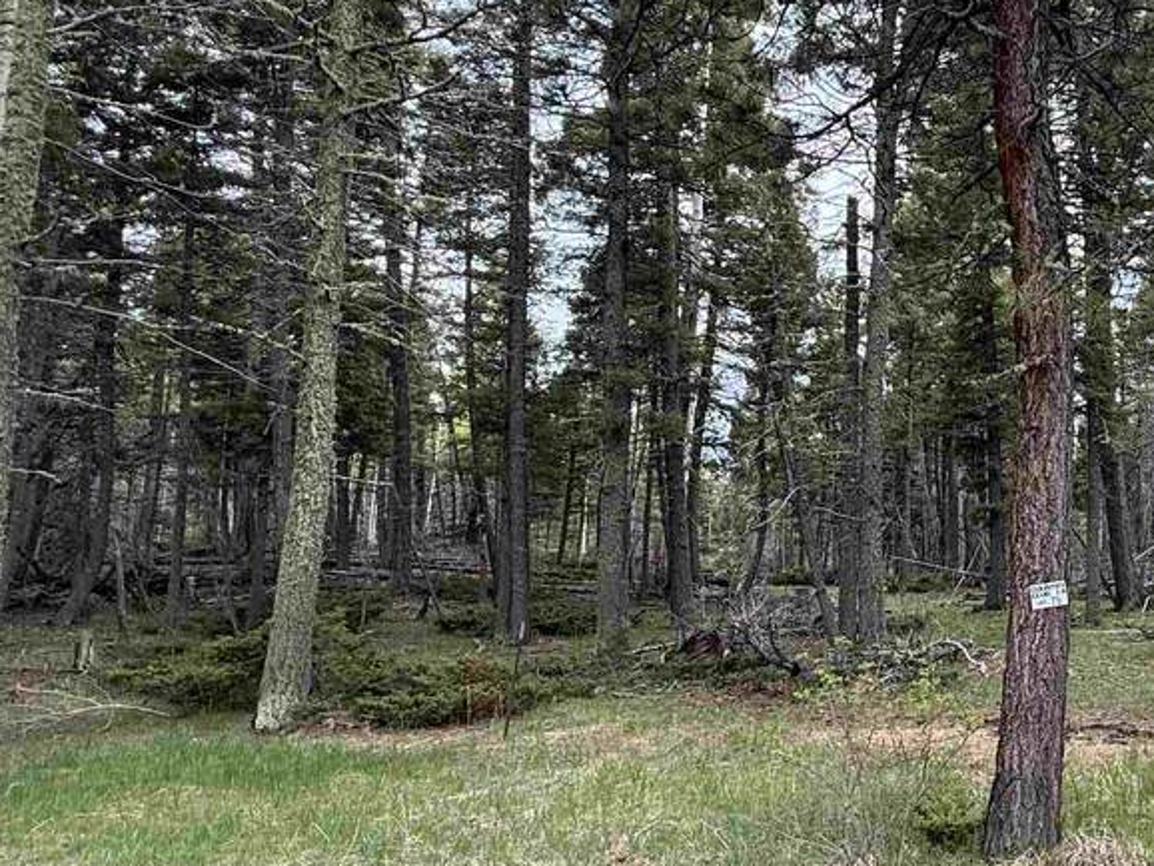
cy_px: 467
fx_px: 1034
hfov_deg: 51.2
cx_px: 1048
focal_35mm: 31
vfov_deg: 45.4
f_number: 2.2
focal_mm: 2.22
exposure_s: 1/218
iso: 64
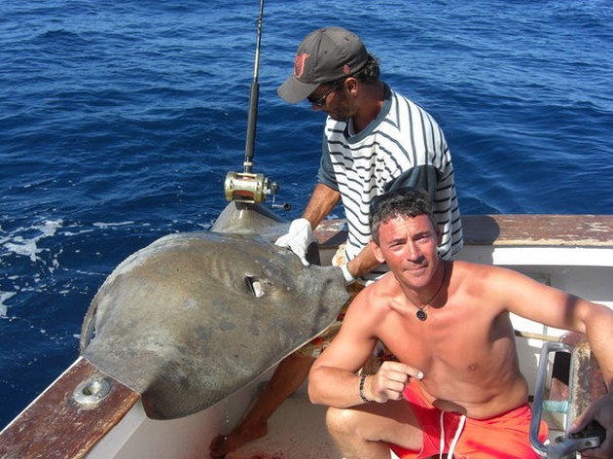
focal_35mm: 38
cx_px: 306
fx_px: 673
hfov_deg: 49.0
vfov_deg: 37.7
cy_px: 230
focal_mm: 7.9
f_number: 4
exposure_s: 1/640
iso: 80
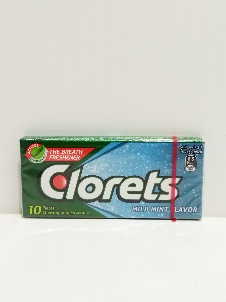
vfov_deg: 65.3
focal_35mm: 27
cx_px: 113
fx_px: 235
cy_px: 151
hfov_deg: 51.4
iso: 136
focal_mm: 4.71
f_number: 1.79
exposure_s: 1/100
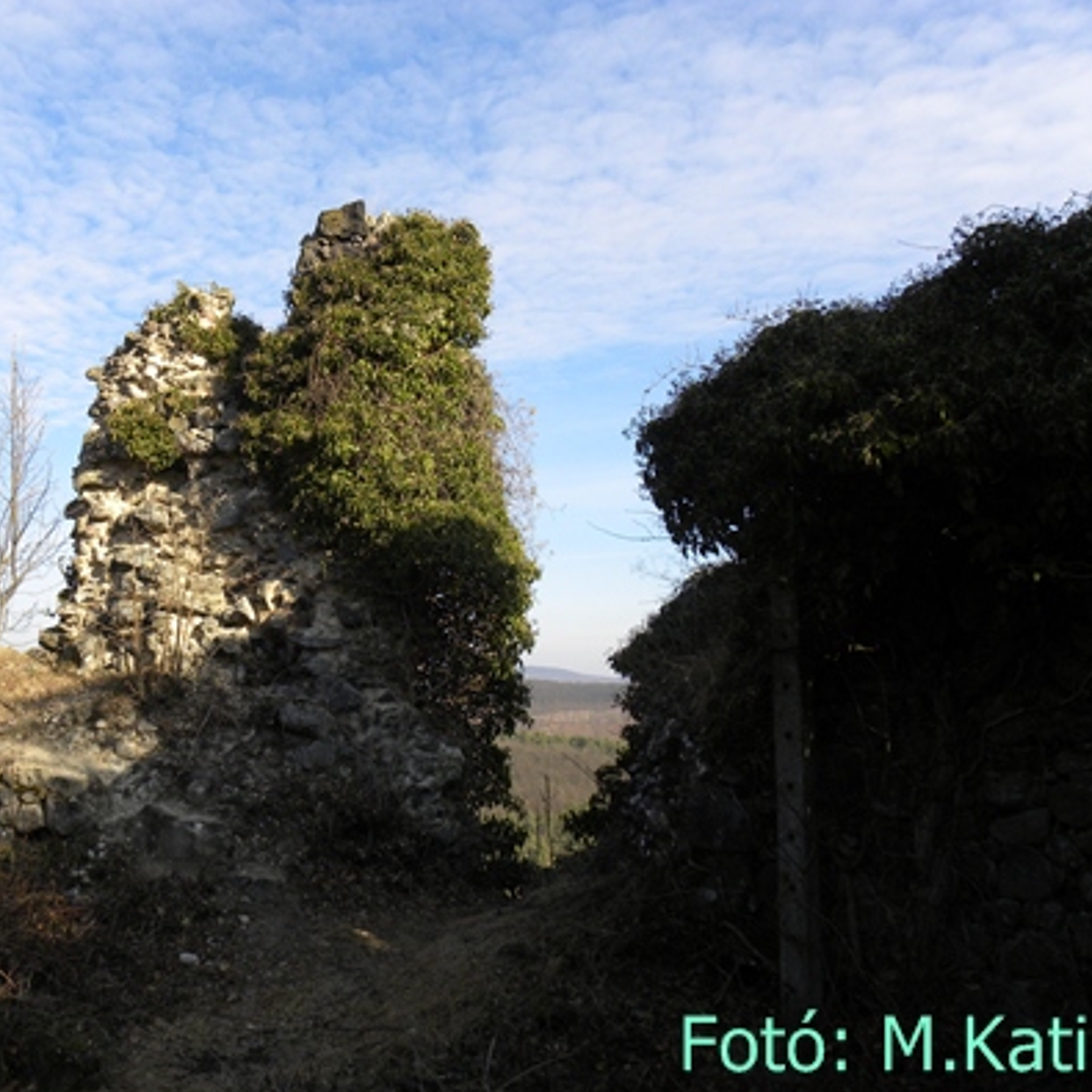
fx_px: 1106
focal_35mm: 31
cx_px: 377
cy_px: 547
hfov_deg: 51.7
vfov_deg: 52.5
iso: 100
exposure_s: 1/268
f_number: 5.6
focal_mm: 4.6
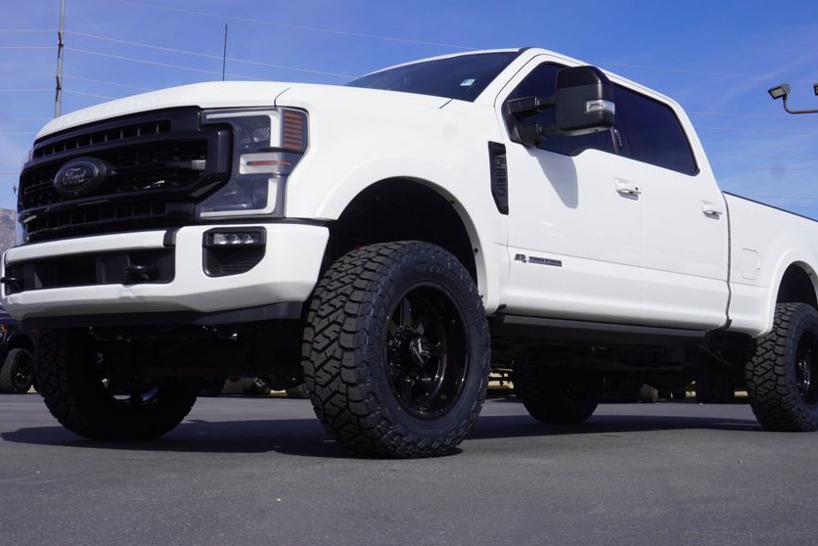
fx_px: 1128
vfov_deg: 27.2
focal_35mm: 50
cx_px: 409
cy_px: 224
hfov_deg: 39.9
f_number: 11
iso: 100
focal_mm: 27
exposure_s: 1/250
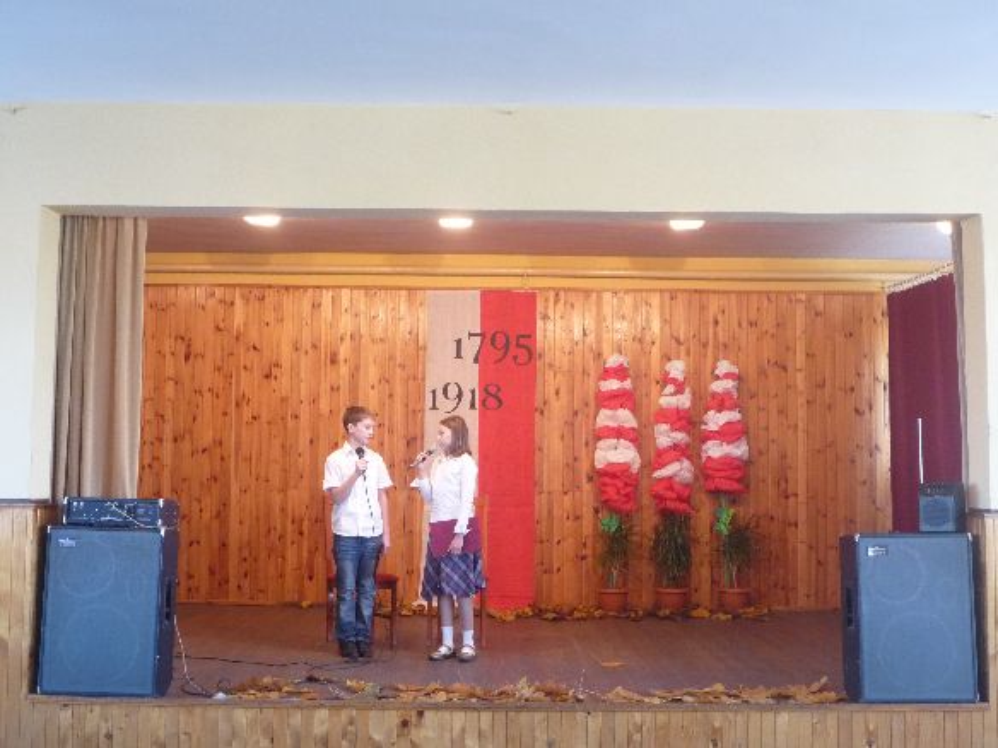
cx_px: 499
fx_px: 1240
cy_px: 374
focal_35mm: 43
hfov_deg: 43.9
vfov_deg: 33.6
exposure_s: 1/8
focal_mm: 7.5
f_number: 4.5
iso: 400
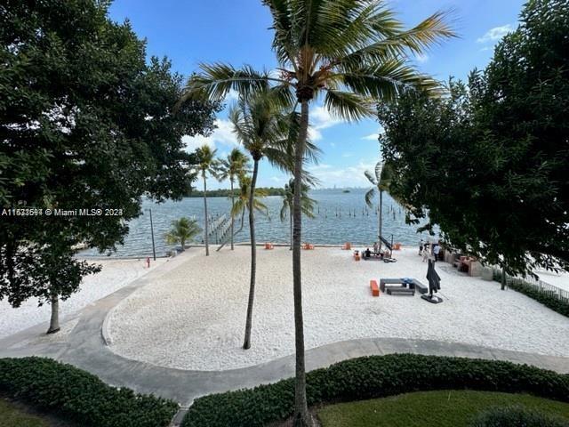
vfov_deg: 85.7
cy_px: 214
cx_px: 284
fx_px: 230
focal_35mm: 14
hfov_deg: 102.1
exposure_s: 1/1473
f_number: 2.2
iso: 50
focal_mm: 2.22
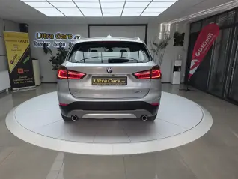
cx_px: 110
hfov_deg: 67.2
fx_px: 179
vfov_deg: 53.0
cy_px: 99
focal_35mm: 26
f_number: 1.7
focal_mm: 6.25
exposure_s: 1/124
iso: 12
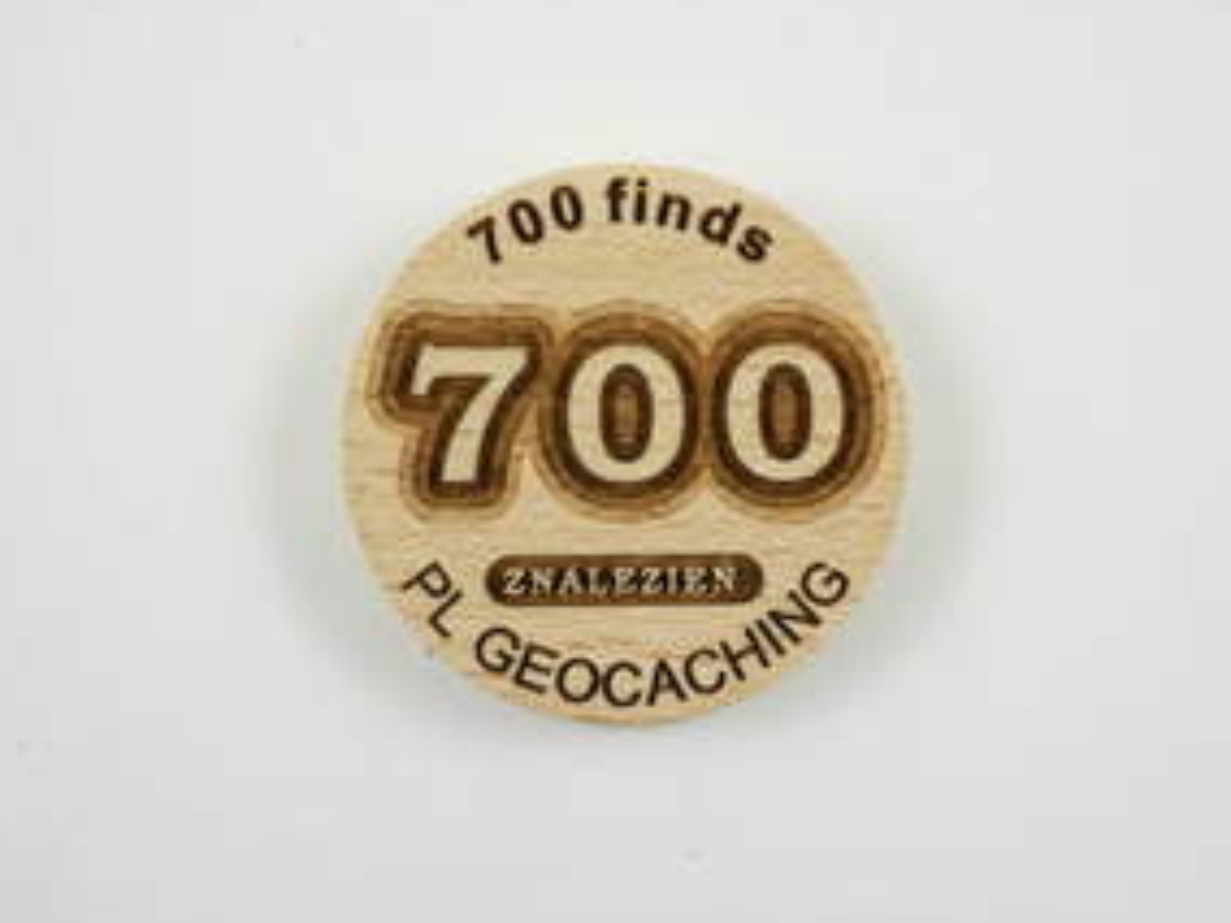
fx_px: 2632
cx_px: 637
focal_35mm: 74
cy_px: 444
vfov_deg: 19.9
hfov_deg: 26.3
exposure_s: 1/15
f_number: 9
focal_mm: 30
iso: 200
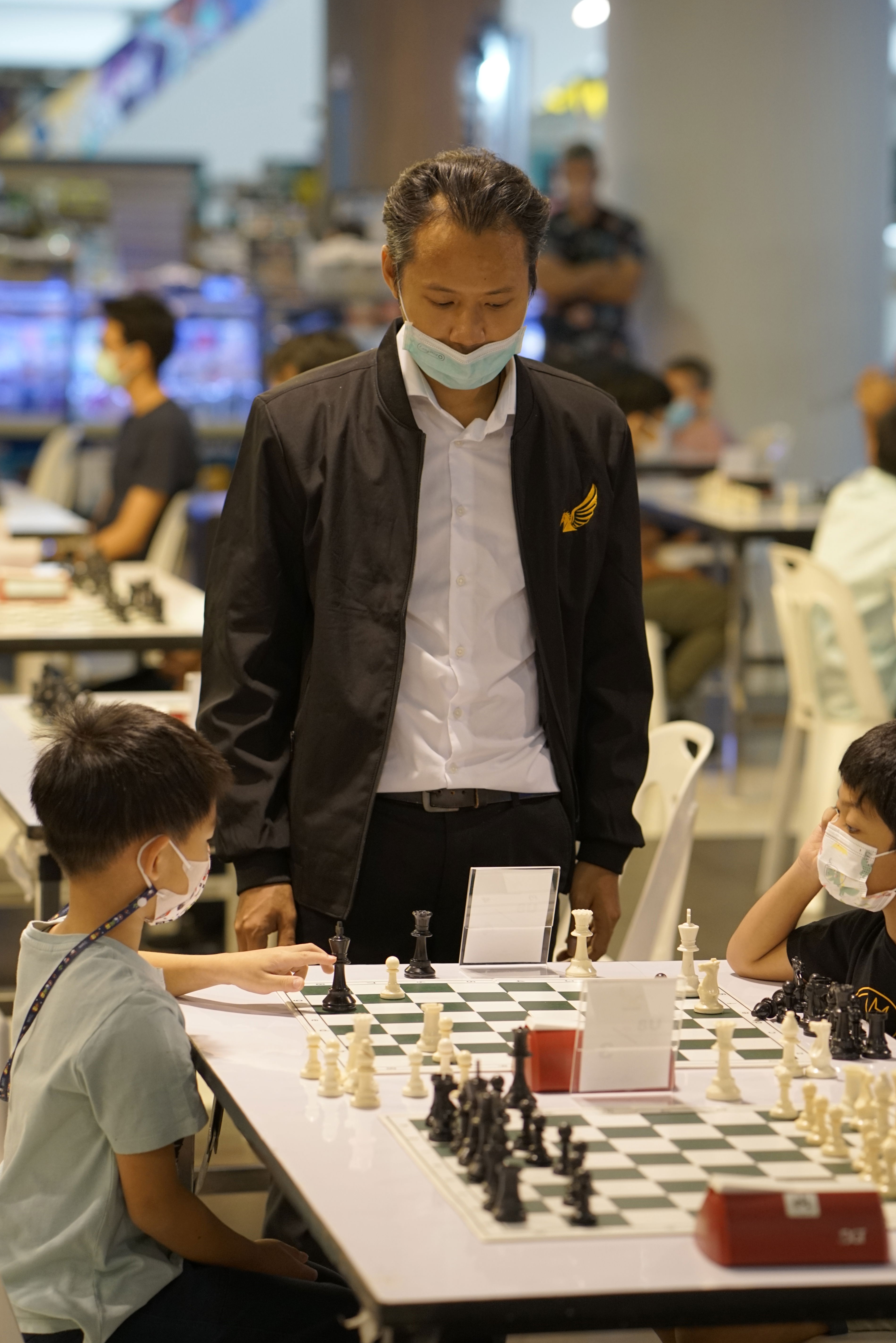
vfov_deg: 17.2
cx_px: 490
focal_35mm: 119
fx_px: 4440
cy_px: 555
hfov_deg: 11.5
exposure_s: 1/125
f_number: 2.5
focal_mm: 85
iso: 1000
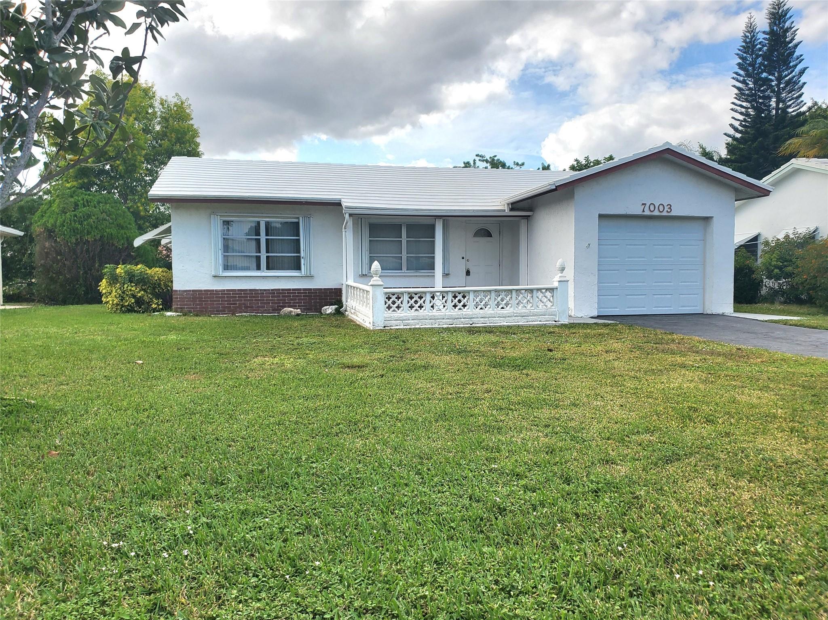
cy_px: 310
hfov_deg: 67.3
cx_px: 414
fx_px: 622
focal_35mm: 26
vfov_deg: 53.0
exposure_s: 1/1429
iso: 50
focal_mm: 4.3
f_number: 2.4
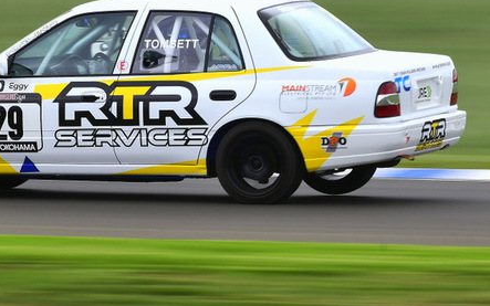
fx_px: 8107
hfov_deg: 3.5
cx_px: 139
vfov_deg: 2.2
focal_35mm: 607
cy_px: 23
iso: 160
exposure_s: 1/60
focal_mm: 220
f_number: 14
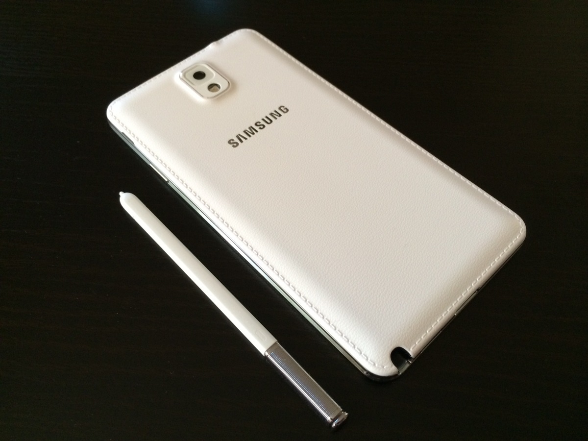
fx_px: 510
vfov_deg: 46.8
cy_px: 220
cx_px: 294
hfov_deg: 60.0
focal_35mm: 30
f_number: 2.2
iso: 200
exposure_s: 1/30
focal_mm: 4.12
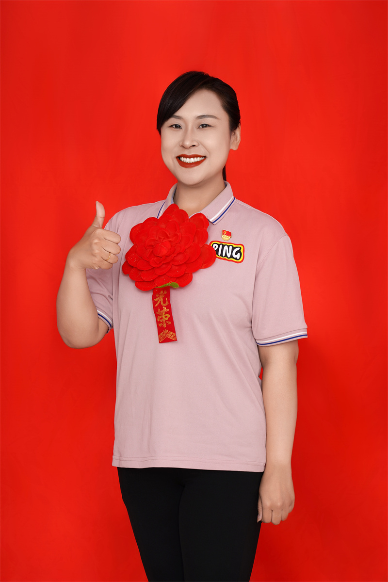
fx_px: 1697
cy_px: 291
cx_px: 194
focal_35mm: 105
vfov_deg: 19.5
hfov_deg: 13.0
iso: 100
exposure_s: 1/160
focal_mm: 105
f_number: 11
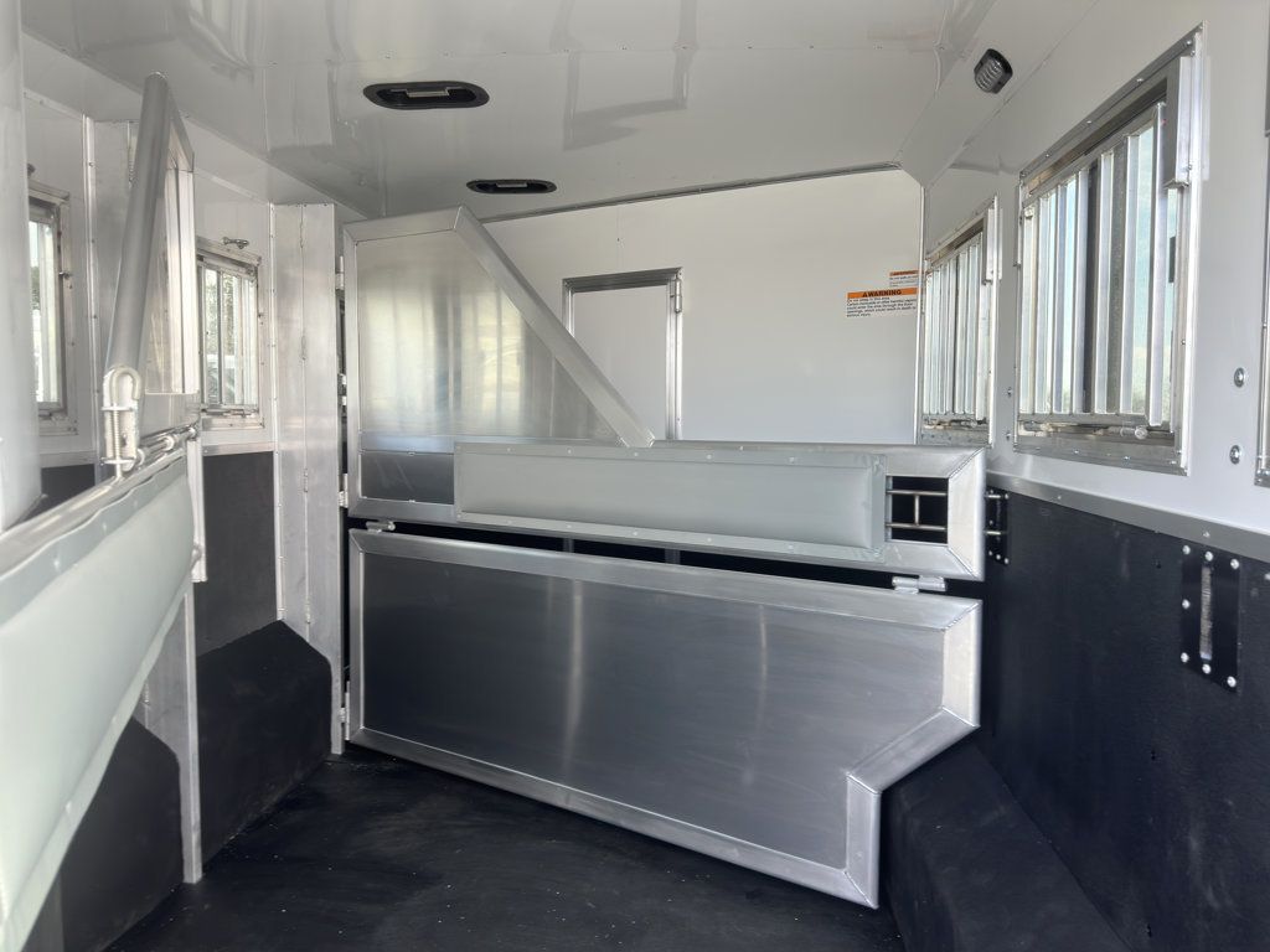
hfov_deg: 71.6
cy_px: 476
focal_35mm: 24
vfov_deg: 56.8
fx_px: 881
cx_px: 635
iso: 64
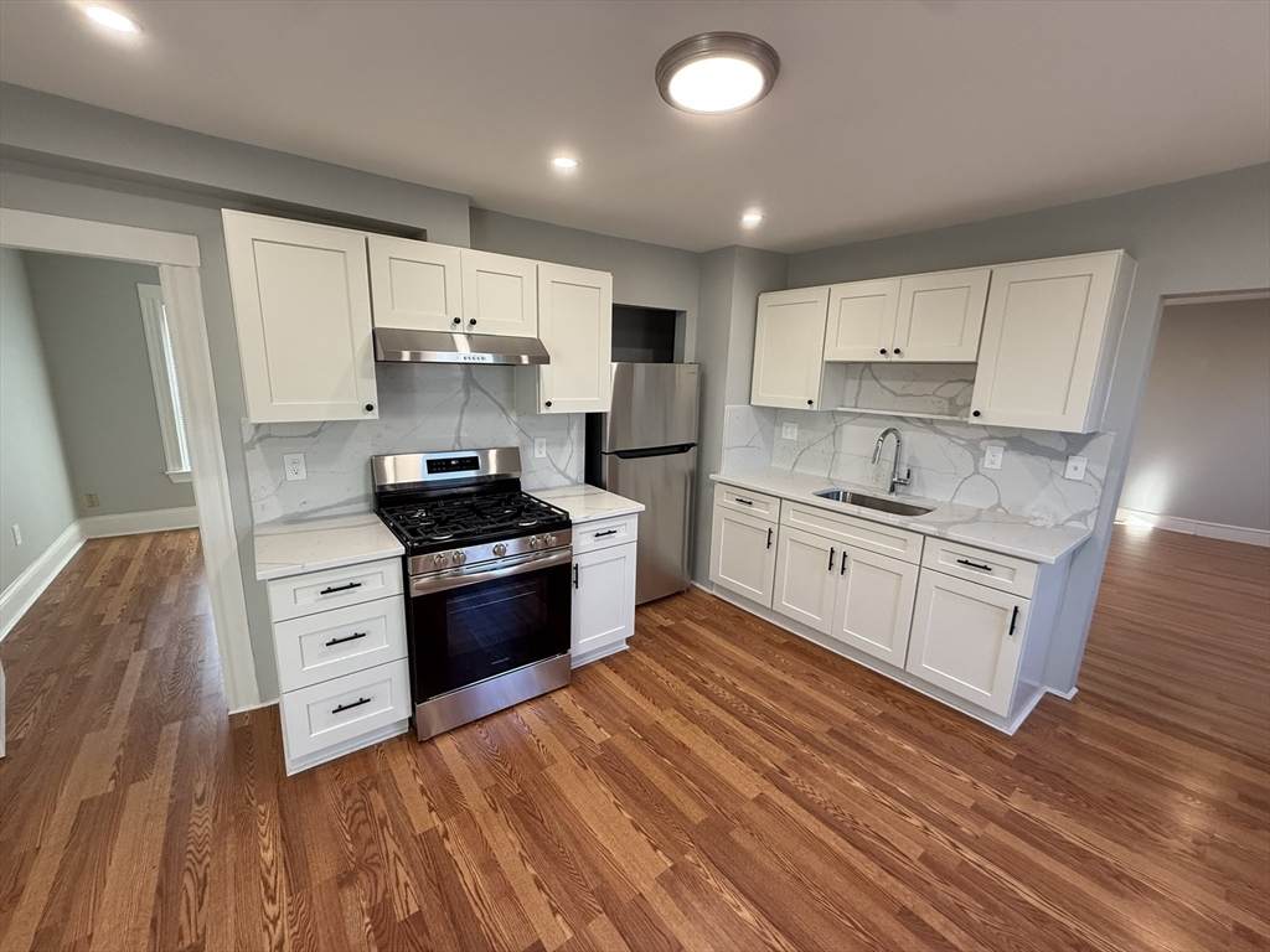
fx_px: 514
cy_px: 476
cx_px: 635
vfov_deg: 85.7
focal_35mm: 14
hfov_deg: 102.1
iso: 200
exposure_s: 1/120
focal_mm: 2.22
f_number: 2.2
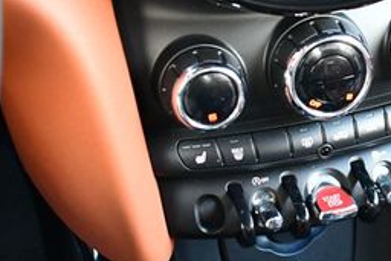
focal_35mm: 90
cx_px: 388
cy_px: 203
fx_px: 978
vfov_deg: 15.1
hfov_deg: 21.8
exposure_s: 1/100
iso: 3200
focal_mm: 18
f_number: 3.5
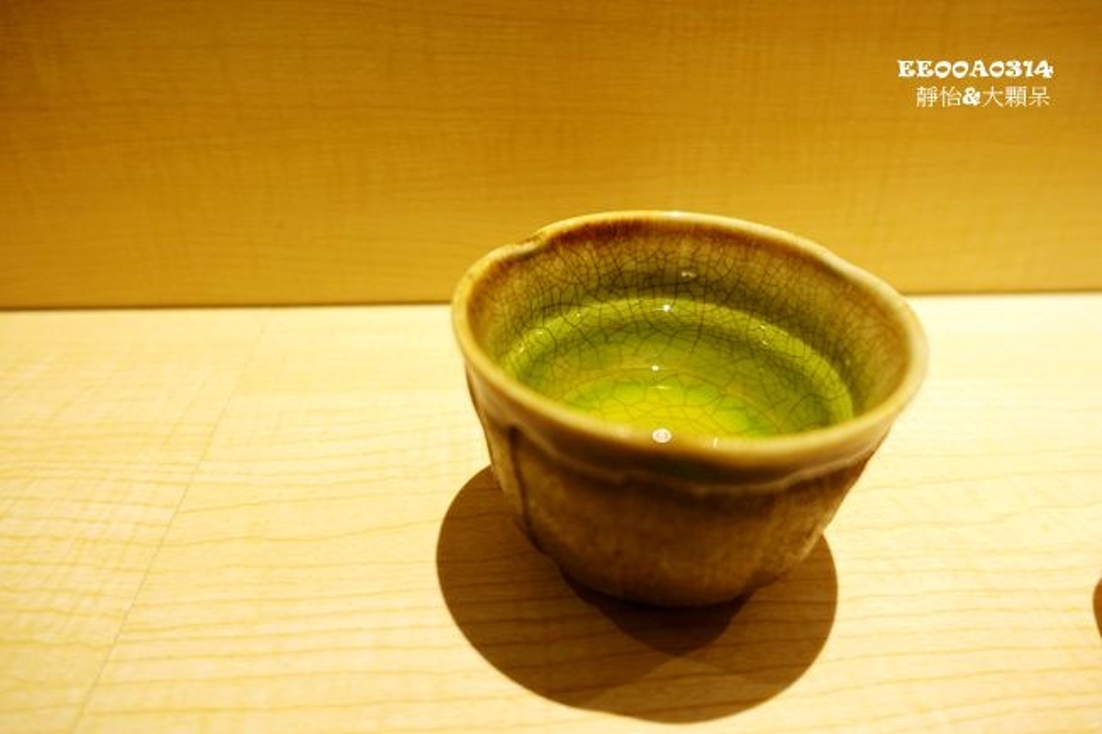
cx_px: 551
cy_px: 367
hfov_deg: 73.8
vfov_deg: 53.1
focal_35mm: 24
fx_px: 734
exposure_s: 1/30
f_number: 1.8
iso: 400
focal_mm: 8.8
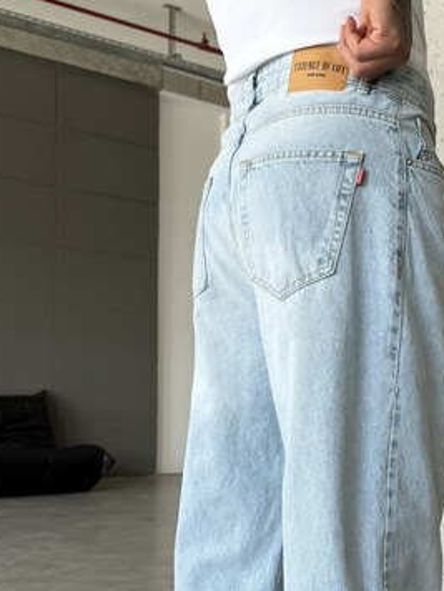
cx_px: 314
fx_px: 924
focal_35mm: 54
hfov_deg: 26.8
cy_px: 410
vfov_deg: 35.1
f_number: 1.78
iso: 50
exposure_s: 1/144
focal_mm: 6.76
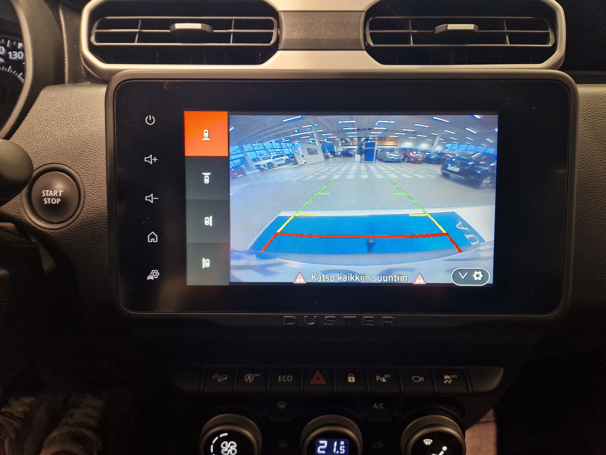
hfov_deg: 73.9
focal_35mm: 23
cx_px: 303
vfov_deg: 58.9
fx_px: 403
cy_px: 228
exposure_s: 1/100
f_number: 1.8
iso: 200
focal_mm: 5.4
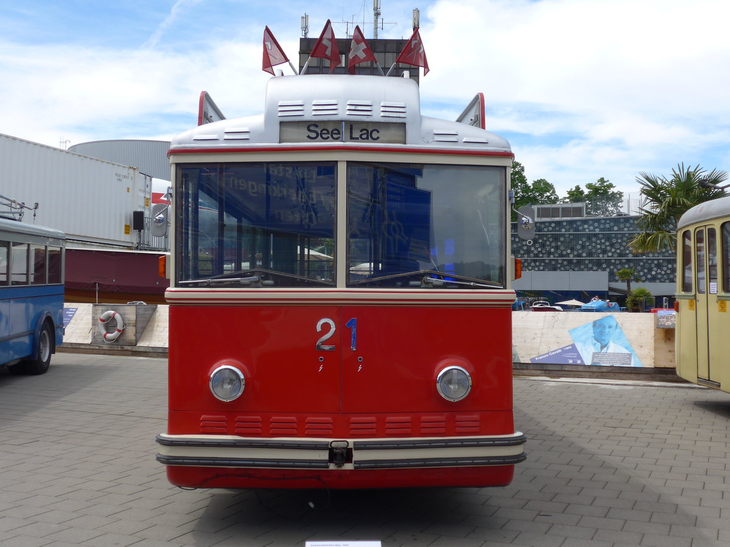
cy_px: 274
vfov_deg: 35.1
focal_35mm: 41
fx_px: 865
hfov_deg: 45.8
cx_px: 365
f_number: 2.8
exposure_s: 1/1300
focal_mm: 8.4
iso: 80
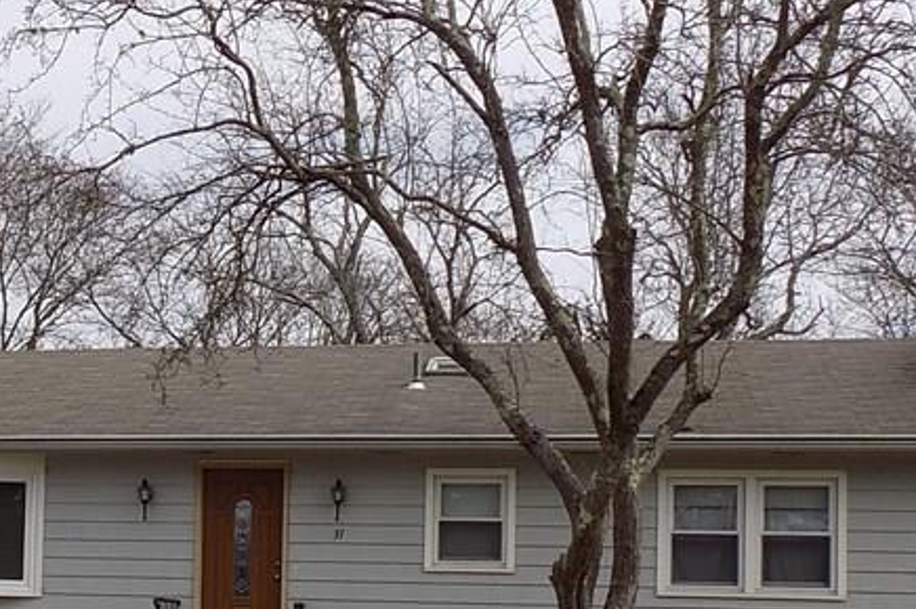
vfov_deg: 20.1
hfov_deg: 29.4
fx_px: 1678
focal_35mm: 66
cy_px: 559
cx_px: 116
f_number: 3.2
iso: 80
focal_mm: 4.8
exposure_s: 1/1000
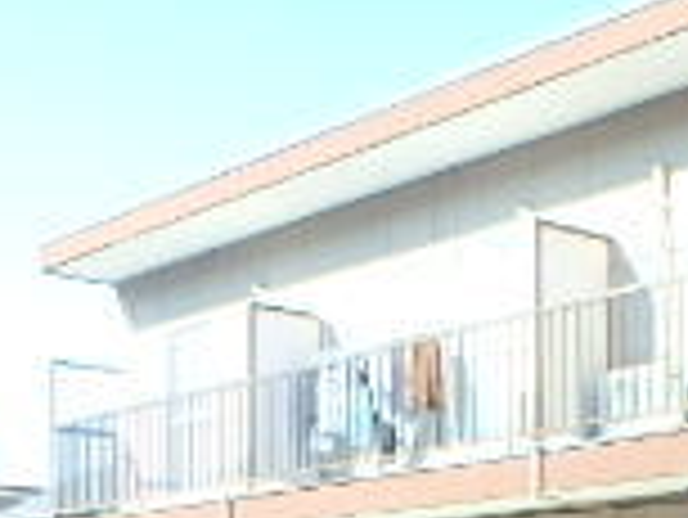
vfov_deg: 15.6
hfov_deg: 22.2
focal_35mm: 88
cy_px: 752
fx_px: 1750
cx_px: 247
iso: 125
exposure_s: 1/250
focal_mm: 3.7
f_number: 3.5
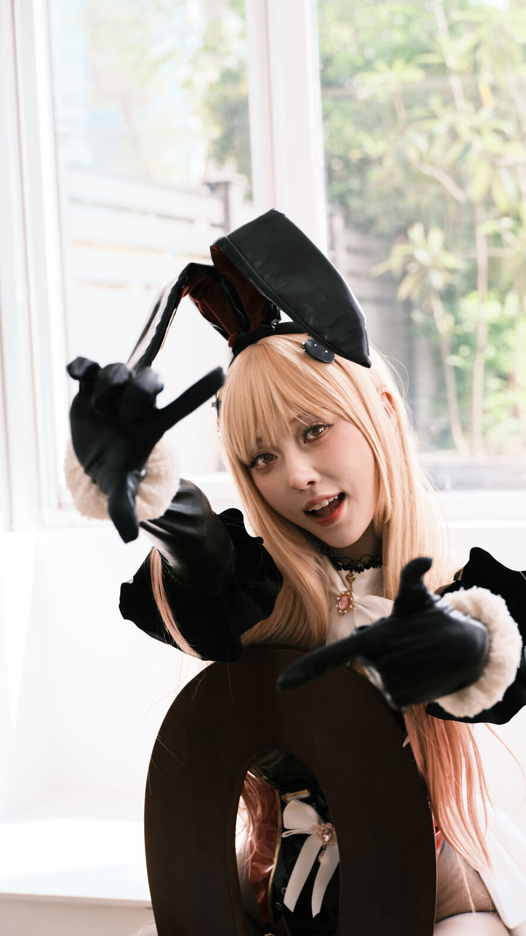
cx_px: 319
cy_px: 471
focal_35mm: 65
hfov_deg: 18.5
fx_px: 1612
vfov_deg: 32.4
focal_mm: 75
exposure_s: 1/100
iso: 320
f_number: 5
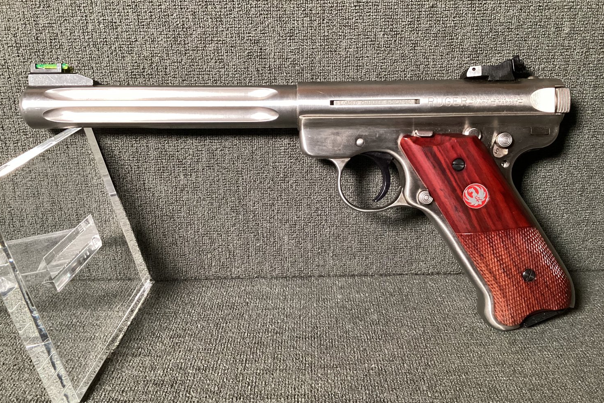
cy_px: 198
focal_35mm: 33
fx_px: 554
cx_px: 304
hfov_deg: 57.2
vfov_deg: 40.0
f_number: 2.4
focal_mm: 3.3
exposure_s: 1/40
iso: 320
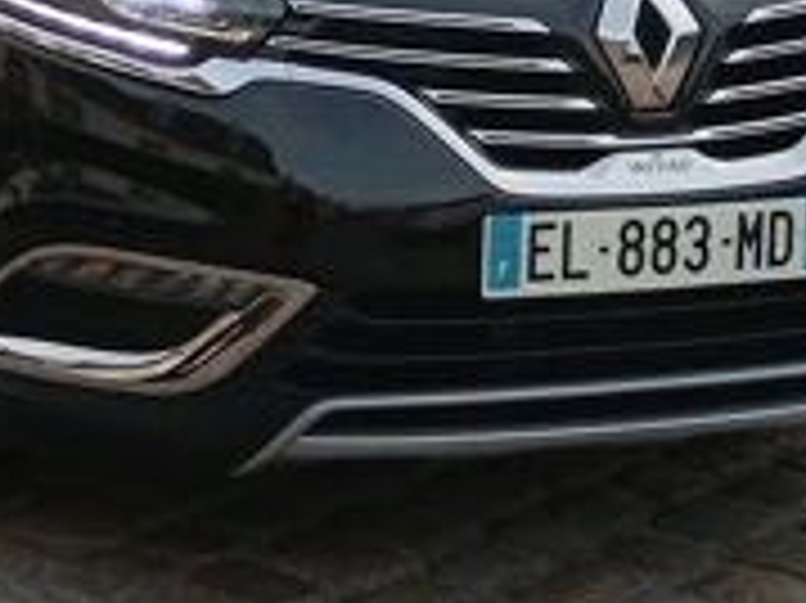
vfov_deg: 10.1
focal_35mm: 145
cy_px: -117
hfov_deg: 13.6
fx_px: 3374
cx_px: 261
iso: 767
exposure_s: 1/900
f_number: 1.9
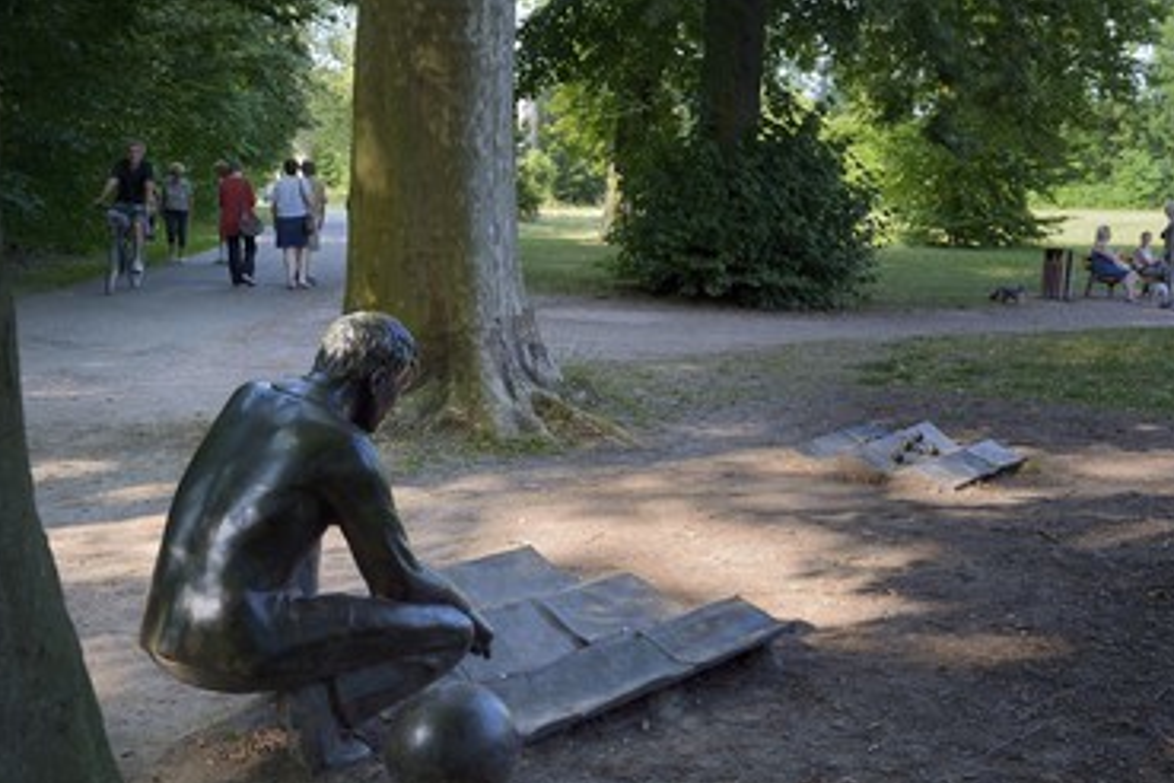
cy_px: 436
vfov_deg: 32.6
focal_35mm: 41
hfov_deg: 47.4
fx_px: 1337
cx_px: 639
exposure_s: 1/50
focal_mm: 36
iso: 200
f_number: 9
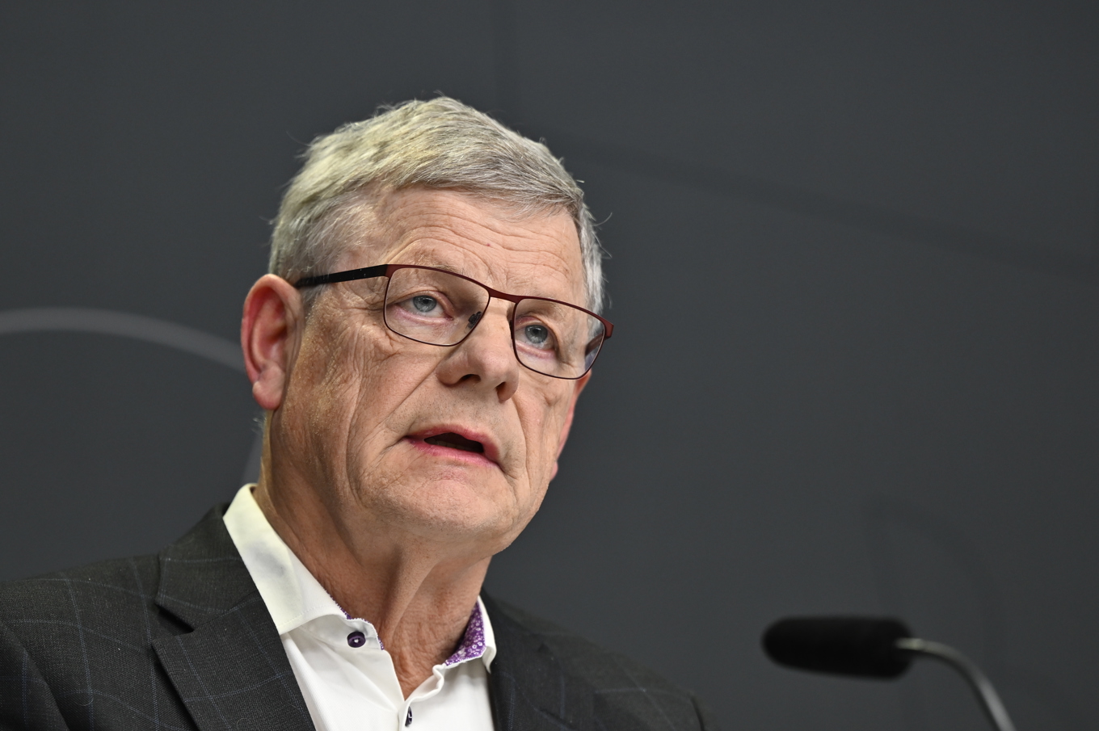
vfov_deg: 7.0
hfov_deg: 10.6
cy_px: 366
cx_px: 550
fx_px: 5949
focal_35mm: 195
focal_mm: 130
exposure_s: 1/200
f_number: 2.8
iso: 640
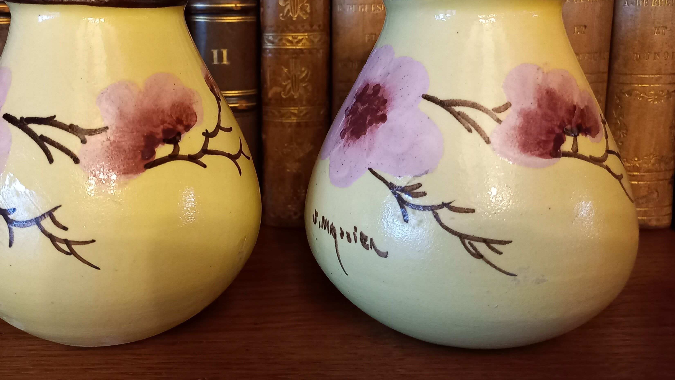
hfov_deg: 59.0
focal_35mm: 33
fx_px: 591
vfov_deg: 35.5
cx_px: 268
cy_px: 144
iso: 640
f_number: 1.8
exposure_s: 1/24
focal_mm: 4.65
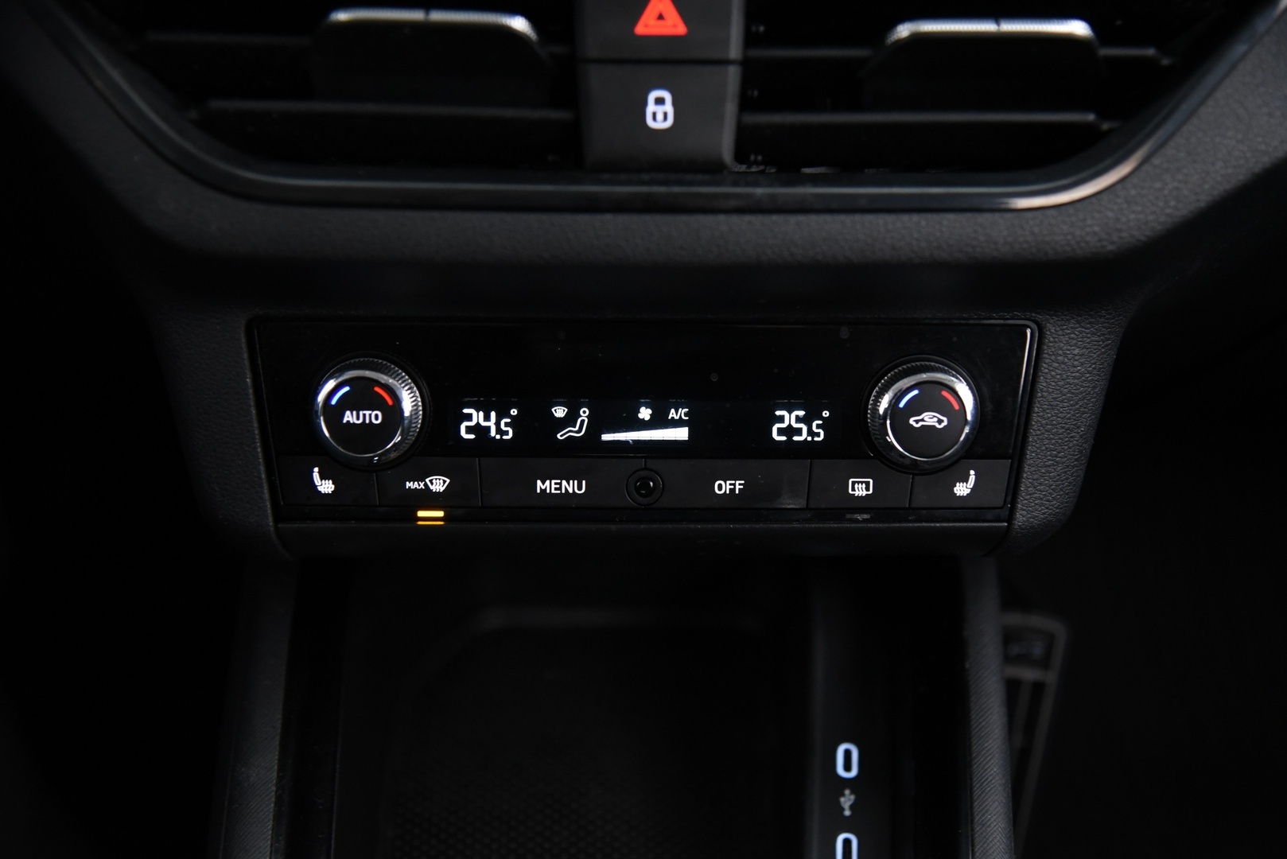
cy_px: 430
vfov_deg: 27.0
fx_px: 1788
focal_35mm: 50
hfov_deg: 39.6
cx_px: 644
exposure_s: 1/20
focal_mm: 50
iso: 4000
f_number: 4
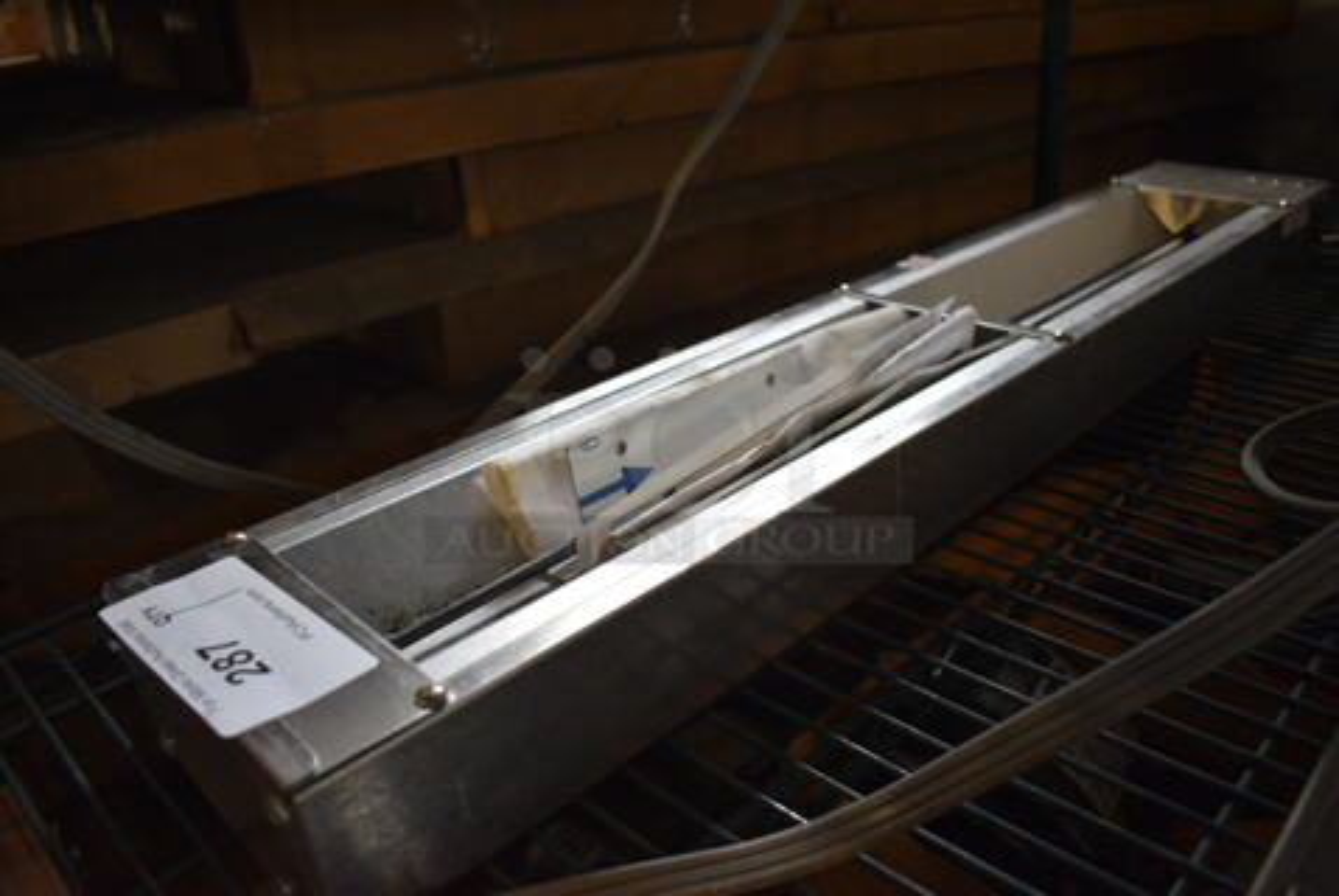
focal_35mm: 27
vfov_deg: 48.1
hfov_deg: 67.3
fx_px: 1005
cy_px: 448
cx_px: 670
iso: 800
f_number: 3.5
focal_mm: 18
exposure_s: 1/250
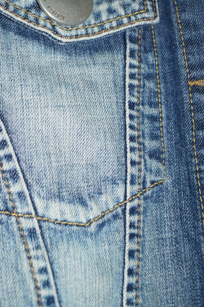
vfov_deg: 31.8
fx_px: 527
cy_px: 74
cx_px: 10
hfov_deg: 21.3
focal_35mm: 62
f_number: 4
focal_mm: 20
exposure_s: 1/60
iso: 125
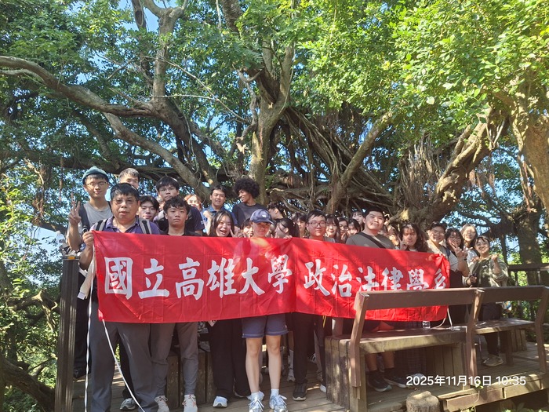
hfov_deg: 73.9
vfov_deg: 58.9
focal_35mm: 23
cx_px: 274
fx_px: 365
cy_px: 206
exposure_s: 1/289
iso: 50
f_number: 1.8
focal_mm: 5.54
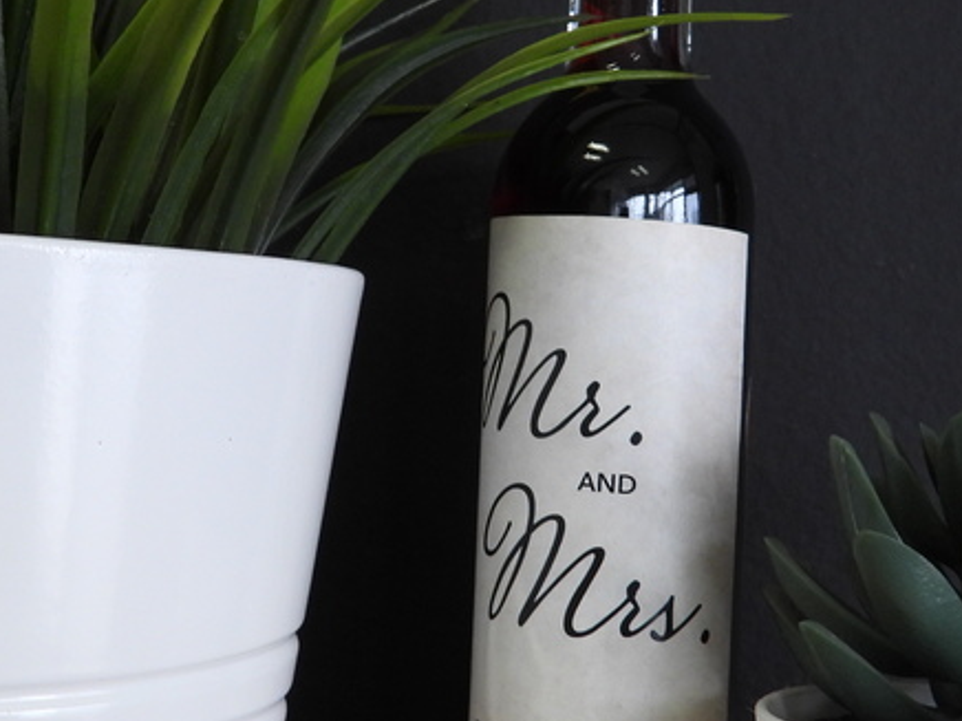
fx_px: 1834
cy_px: 282
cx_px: 393
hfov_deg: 29.3
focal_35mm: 66
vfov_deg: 22.2
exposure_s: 1/30
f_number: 2.8
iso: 140
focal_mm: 4.3
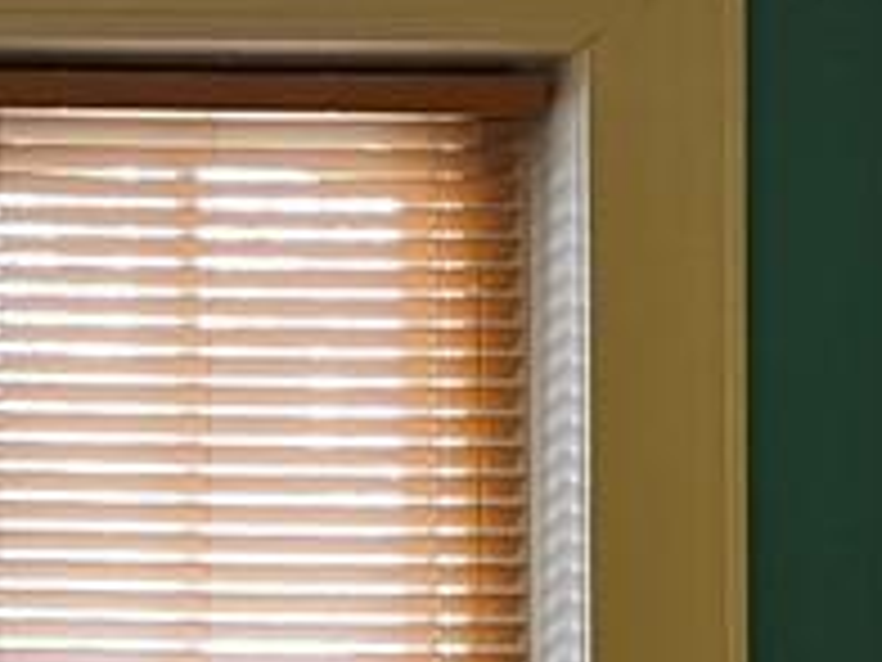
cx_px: -724
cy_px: 1130
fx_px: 3465
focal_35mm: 136
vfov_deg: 10.4
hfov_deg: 13.1
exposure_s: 1/60
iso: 320
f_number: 1.6
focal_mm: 5.1
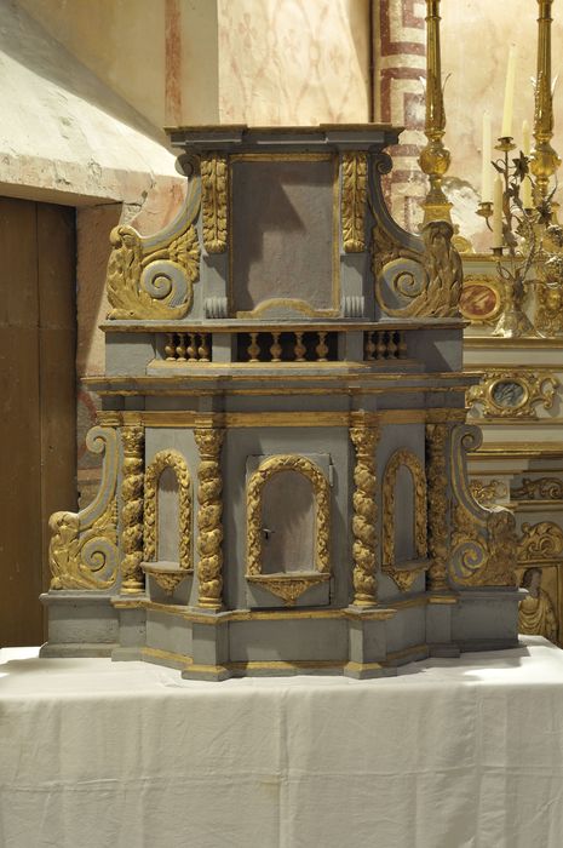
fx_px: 1764
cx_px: 282
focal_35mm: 75
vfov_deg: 27.0
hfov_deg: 18.1
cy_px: 424
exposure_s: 1/2
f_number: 6.3
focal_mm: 50
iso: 200
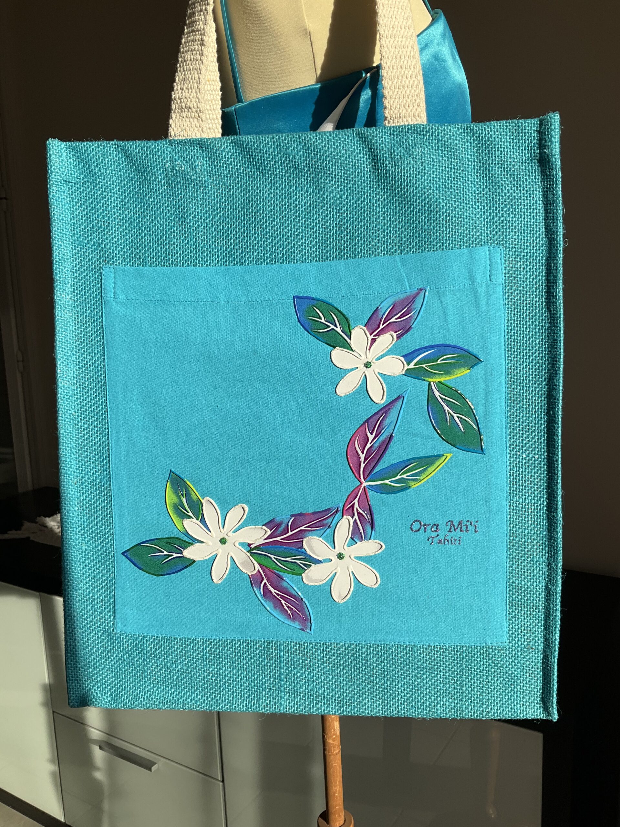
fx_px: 693
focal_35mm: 29
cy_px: 414
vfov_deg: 61.7
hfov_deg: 48.2
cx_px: 310
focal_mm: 3
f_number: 1.8
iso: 25
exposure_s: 1/1626
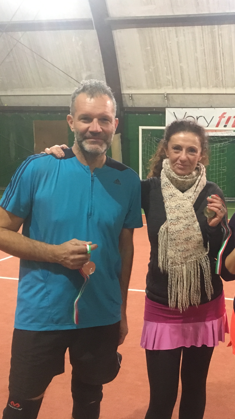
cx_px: 218
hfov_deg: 26.6
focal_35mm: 43
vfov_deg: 47.4
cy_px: 207
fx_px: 476
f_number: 2.2
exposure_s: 1/17
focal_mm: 4.15
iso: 200
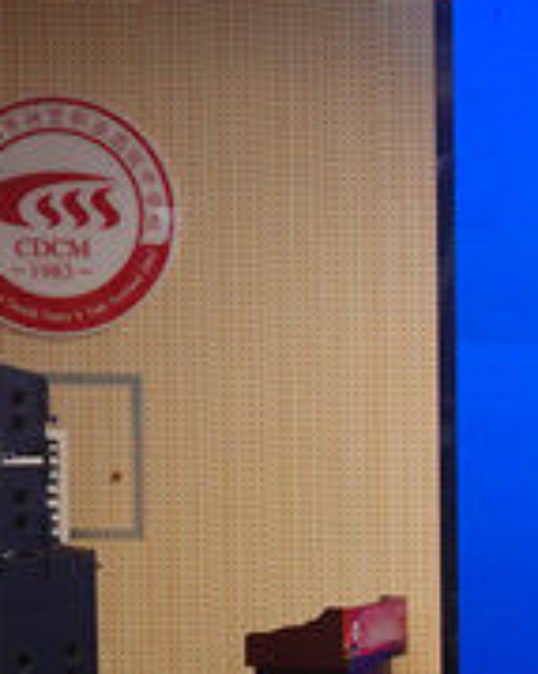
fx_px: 4084
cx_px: 1546
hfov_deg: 6.9
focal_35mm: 205
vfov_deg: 9.3
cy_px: 712
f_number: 4
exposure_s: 1/50
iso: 320
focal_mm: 17.19
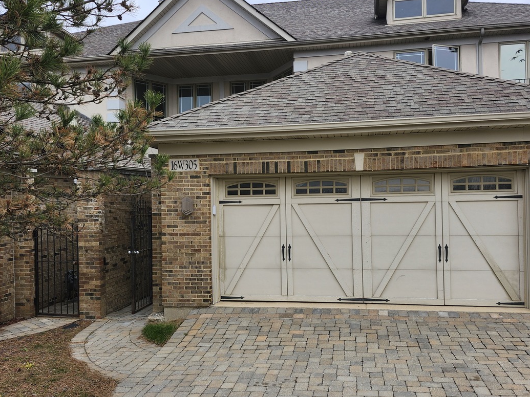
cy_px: 204
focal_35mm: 32
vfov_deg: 44.1
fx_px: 490
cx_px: 273
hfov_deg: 56.8
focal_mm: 5.54
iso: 25
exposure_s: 1/407
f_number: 1.8
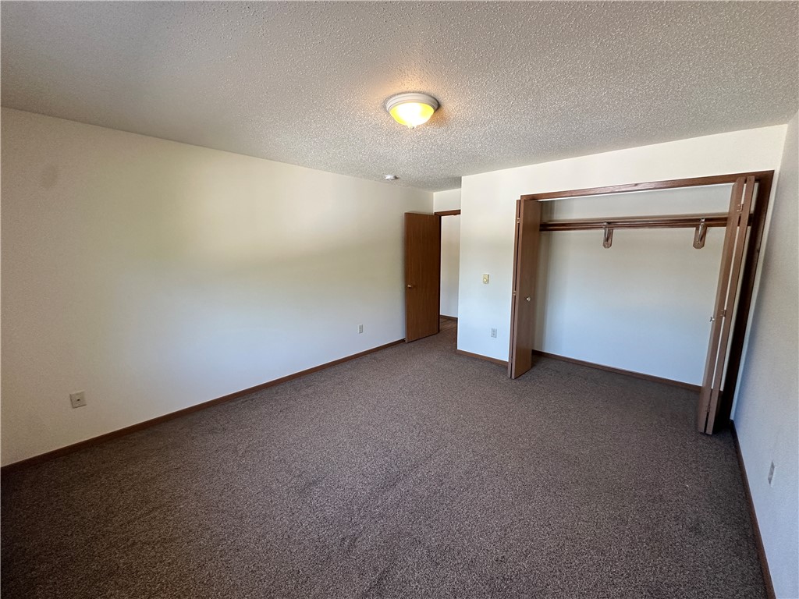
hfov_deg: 102.1
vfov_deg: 85.7
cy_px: 300
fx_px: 323
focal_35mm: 14
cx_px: 400
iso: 250
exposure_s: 1/120
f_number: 2.2
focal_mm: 2.22
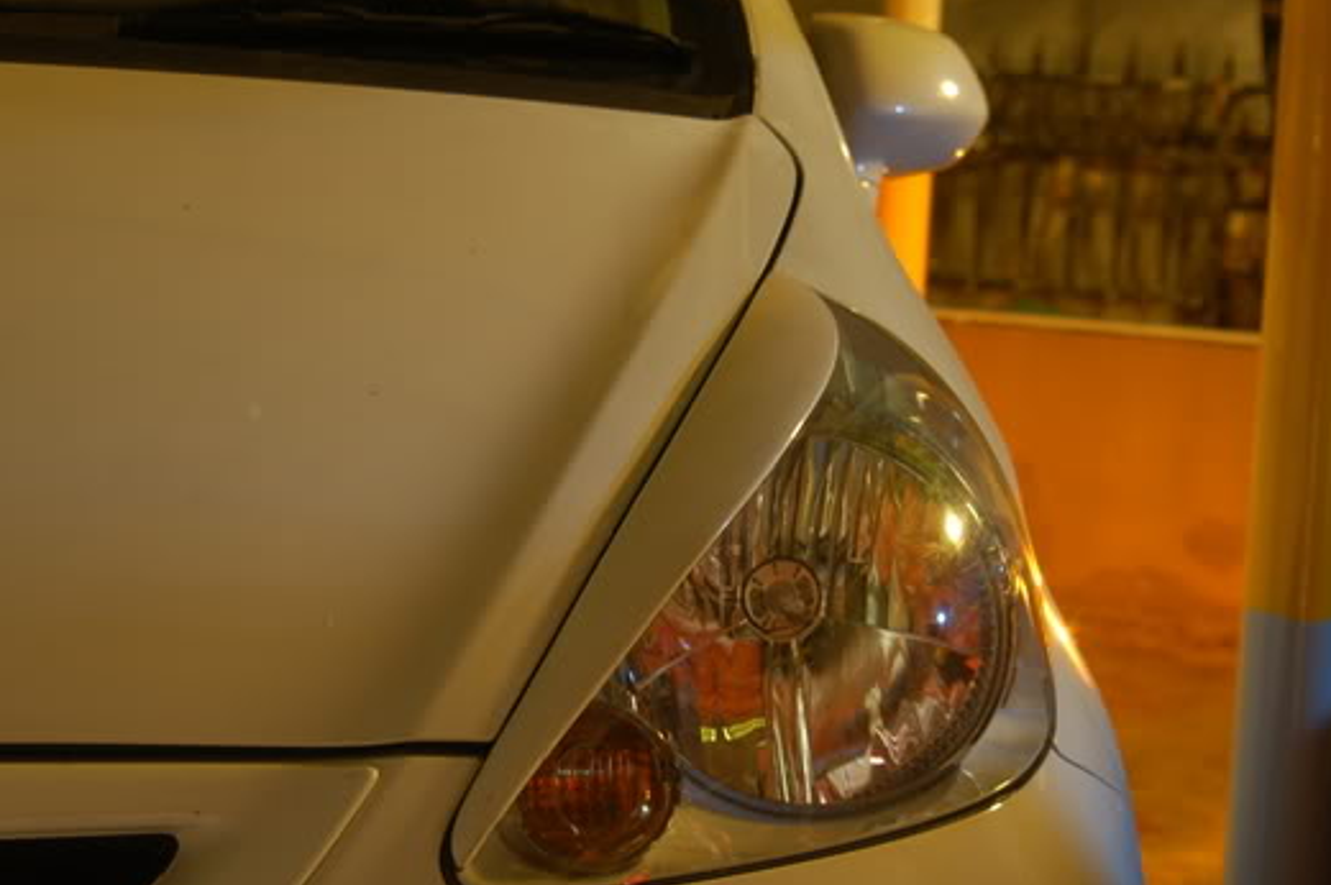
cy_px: 448
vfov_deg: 14.1
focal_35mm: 97
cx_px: 609
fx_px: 3584
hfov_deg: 21.0
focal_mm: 42
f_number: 5.6
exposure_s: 10
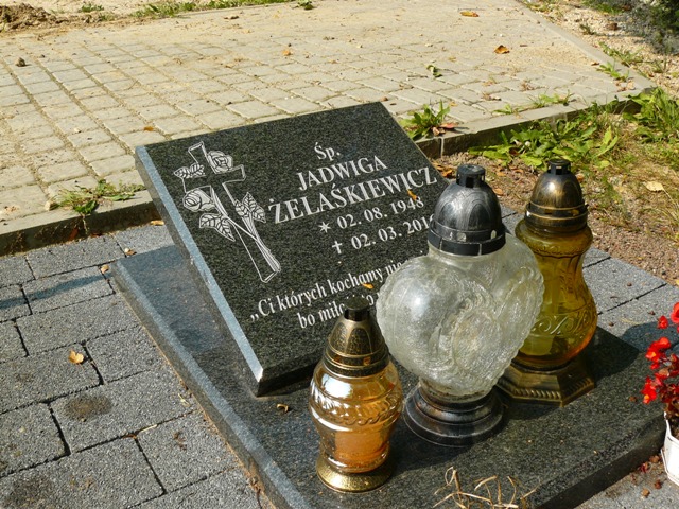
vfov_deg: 39.7
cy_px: 254
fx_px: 706
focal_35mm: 36
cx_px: 340
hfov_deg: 51.4
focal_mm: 6
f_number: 5.6
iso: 100
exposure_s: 1/320
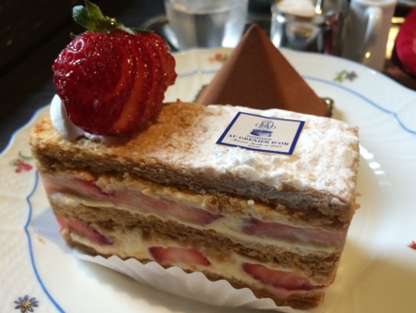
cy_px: 156
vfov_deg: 48.3
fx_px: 349
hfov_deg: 61.6
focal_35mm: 29
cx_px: 208
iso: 50
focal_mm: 4.15
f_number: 2.2
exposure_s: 1/30
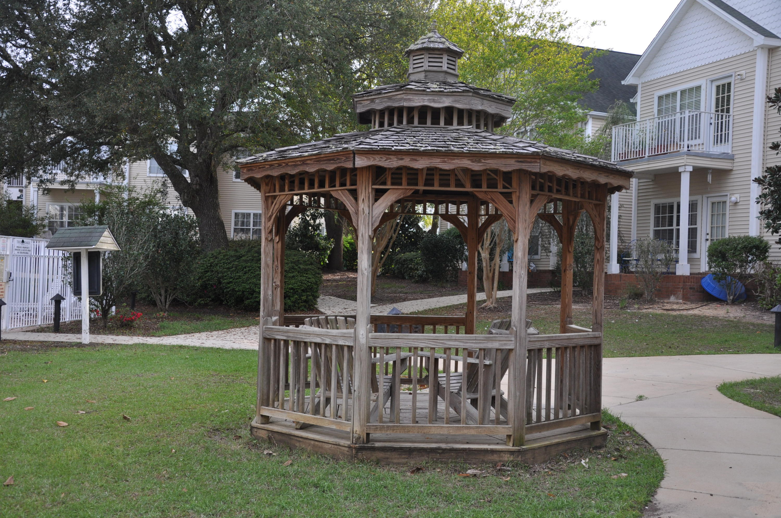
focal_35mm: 39
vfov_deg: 34.1
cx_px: 390
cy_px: 259
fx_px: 845
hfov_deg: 49.6
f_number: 5.6
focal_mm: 26
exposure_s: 1/125
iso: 250
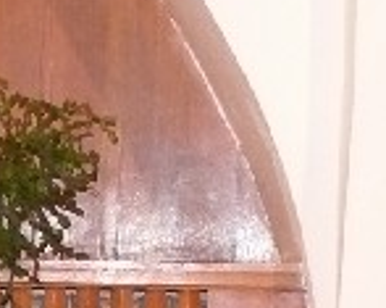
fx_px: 2850
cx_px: -496
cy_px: 663
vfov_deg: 6.0
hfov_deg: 7.3
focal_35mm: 250
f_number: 2.8
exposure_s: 1/30
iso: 400
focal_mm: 8.8
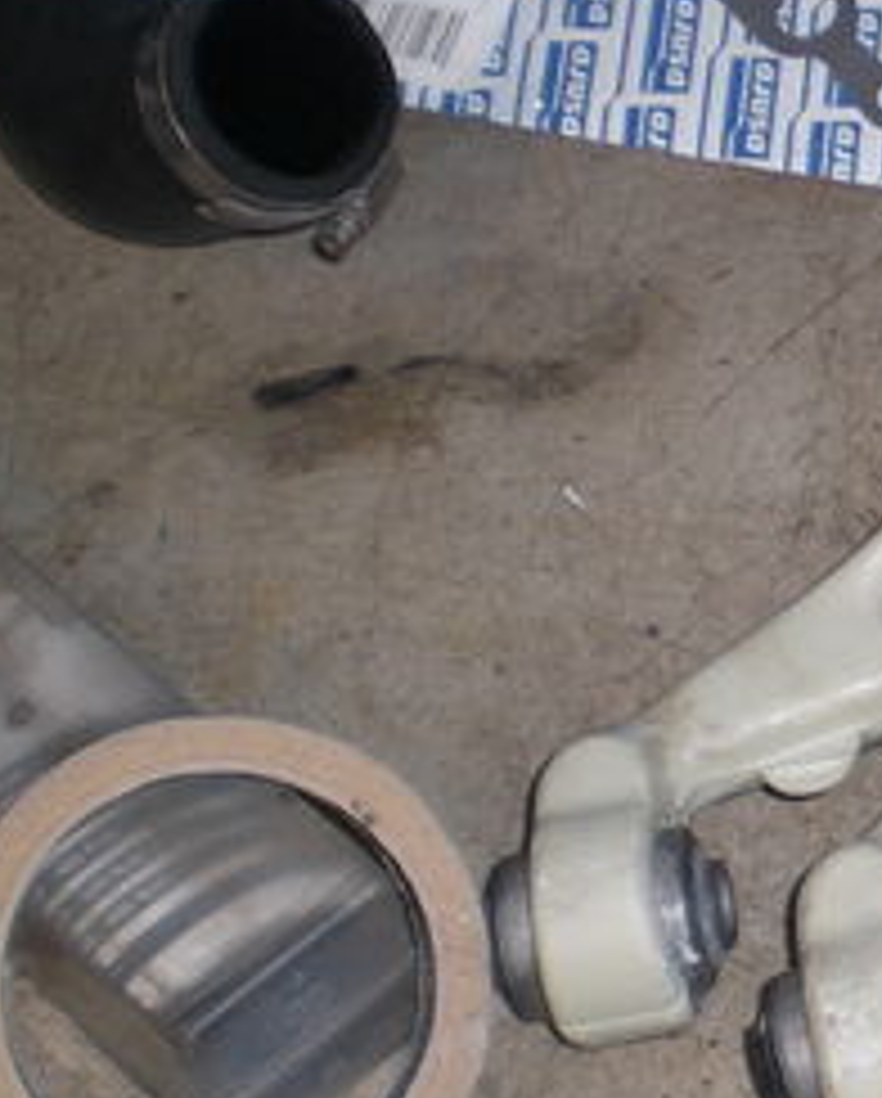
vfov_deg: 20.8
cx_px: 1382
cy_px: 544
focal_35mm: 92
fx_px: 2994
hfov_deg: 15.3
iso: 100
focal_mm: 6.3
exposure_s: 1/60
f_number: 3.1
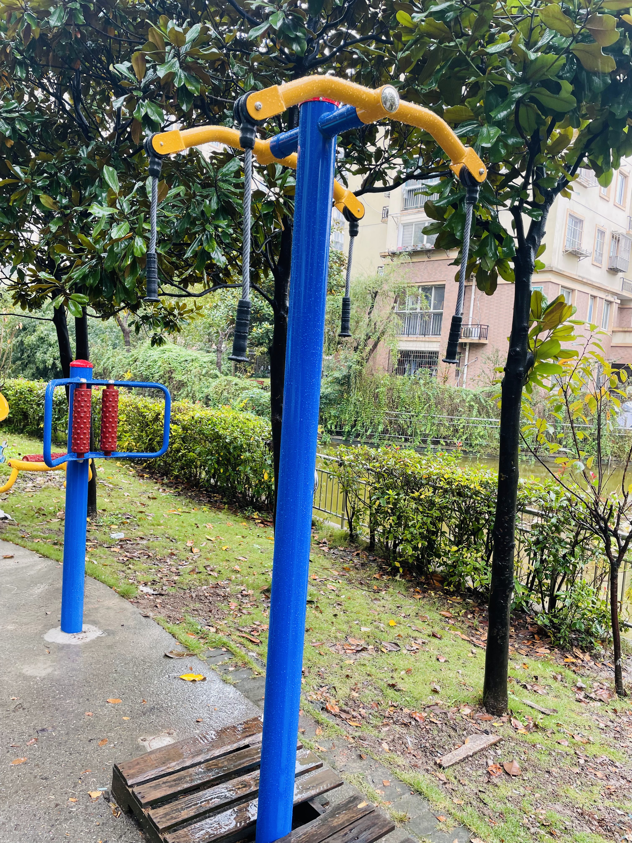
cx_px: 316
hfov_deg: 53.1
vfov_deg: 67.3
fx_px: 633
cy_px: 422
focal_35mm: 26
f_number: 1.6
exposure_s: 1/121
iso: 32
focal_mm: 4.2
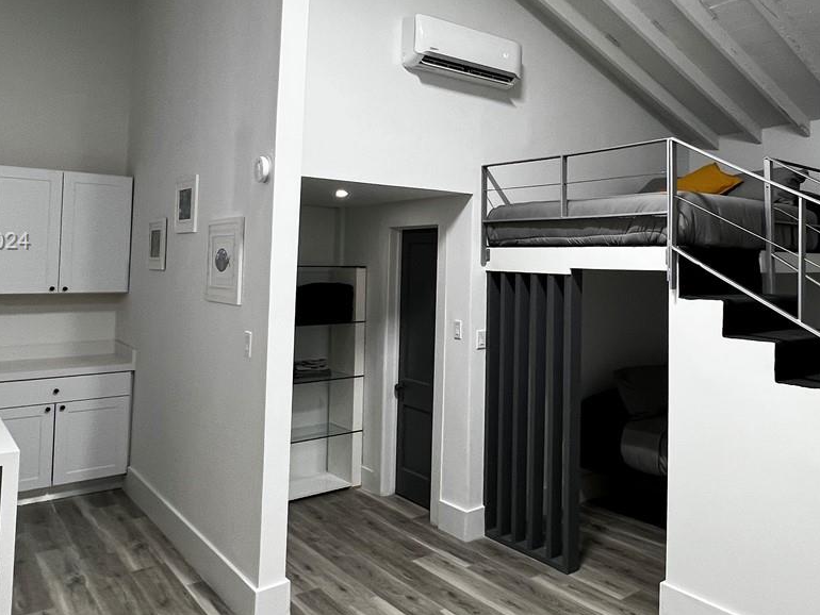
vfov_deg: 51.0
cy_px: 243
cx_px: 541
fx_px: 640
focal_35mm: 27
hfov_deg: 63.8
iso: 100
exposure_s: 1/120
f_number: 1.8
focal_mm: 1.57
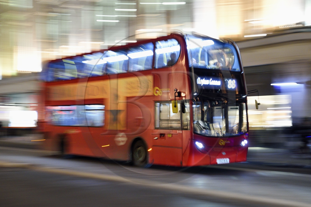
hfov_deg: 39.6
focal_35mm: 50
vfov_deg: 27.0
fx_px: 432
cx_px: 156
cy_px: 104
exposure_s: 1/8
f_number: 7.1
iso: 1600
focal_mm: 50
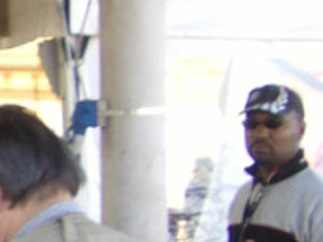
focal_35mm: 225
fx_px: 2098
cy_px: 290
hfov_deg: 8.0
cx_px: -516
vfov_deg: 6.6
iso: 50
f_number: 2.6
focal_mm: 5.8
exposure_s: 1/80
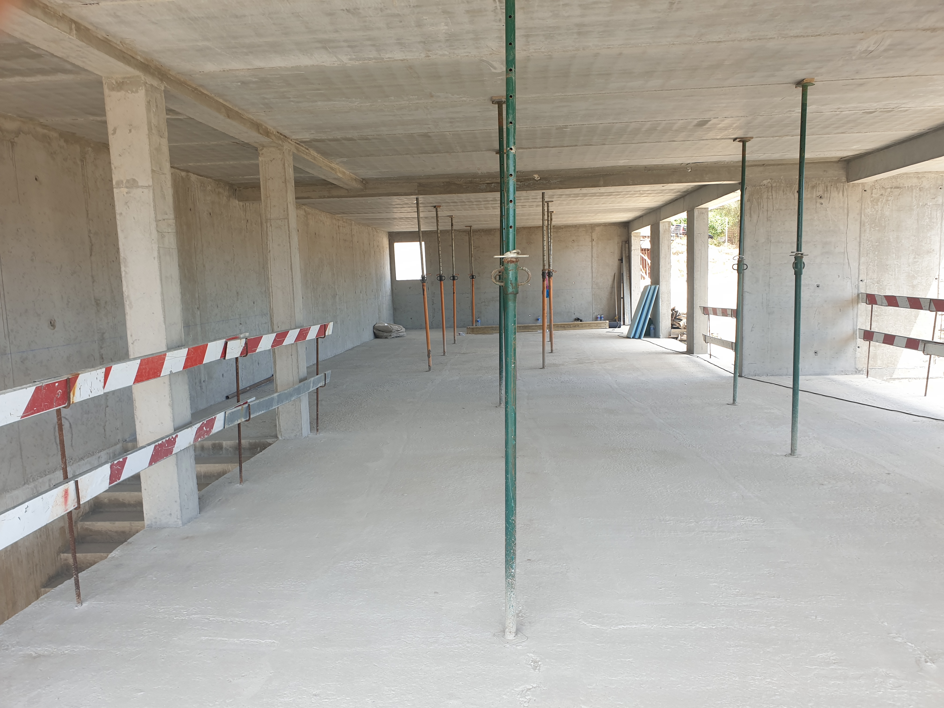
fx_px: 709
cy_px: 354
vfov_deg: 53.1
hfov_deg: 67.3
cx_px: 472
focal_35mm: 26
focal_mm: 4.3
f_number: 2.4
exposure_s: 1/120
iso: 50
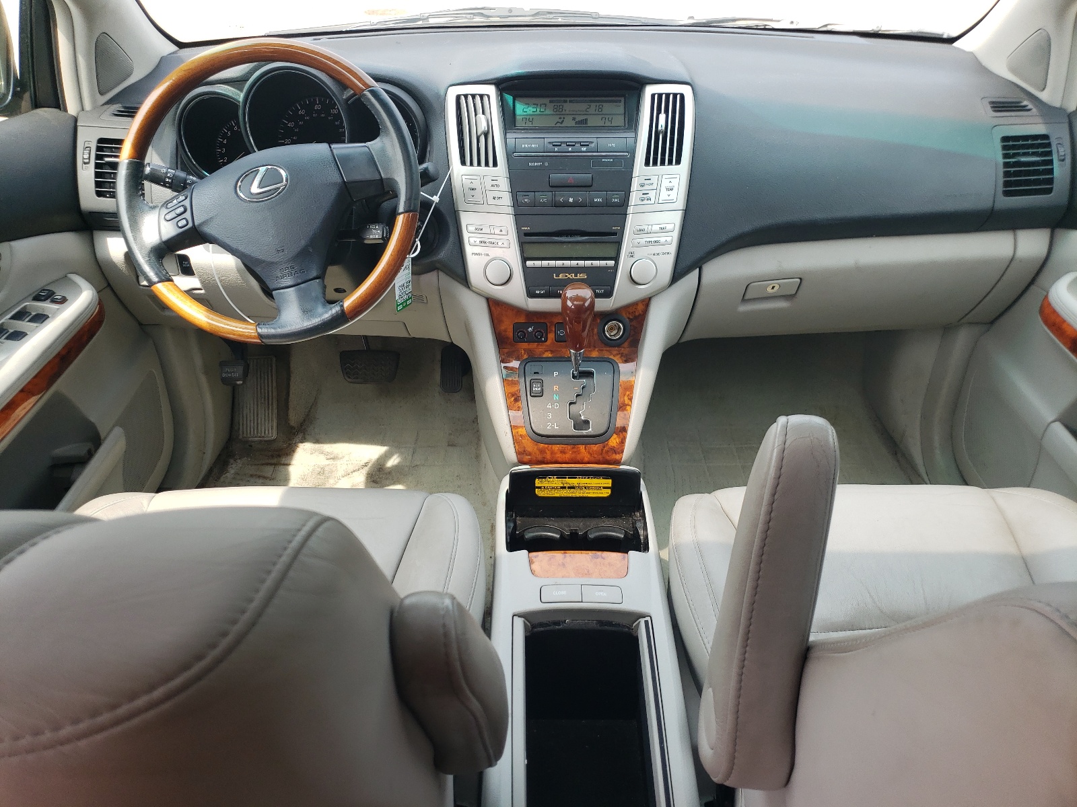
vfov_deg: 53.1
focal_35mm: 26
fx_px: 809
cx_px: 538
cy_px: 404
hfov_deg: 67.3
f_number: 1.5
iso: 50
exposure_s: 1/323
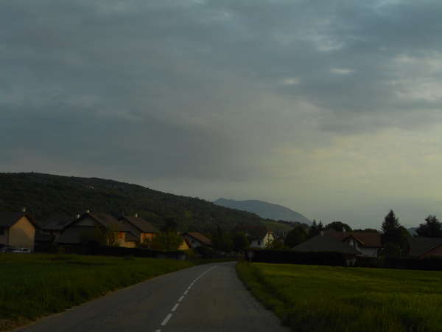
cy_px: 166
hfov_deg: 32.7
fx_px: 753
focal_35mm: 59
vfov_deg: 24.8
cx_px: 221
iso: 80
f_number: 5.1
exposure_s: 1/320
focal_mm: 10.5
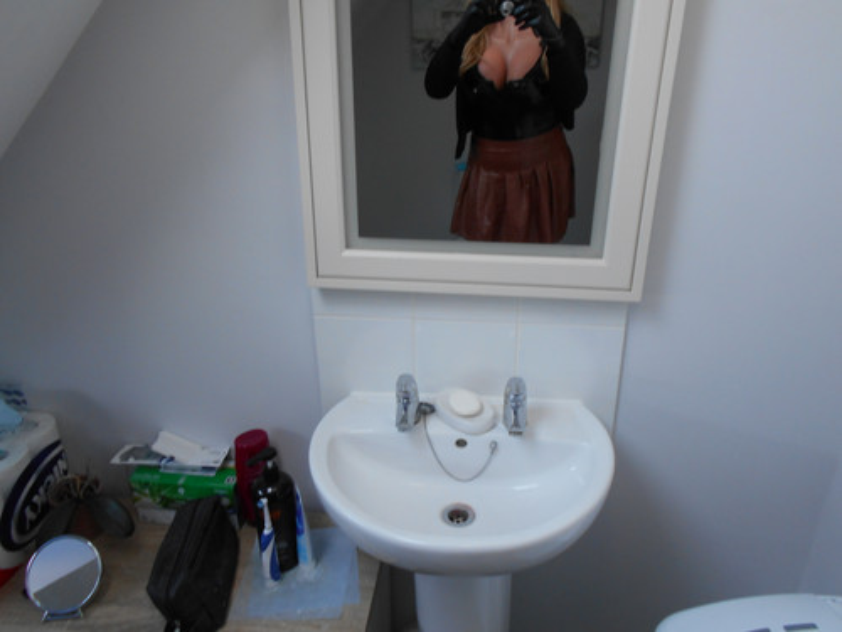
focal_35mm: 26
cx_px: 421
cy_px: 316
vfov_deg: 53.1
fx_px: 632
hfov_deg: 67.3
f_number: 3.2
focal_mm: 4.6
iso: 140
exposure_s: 1/30
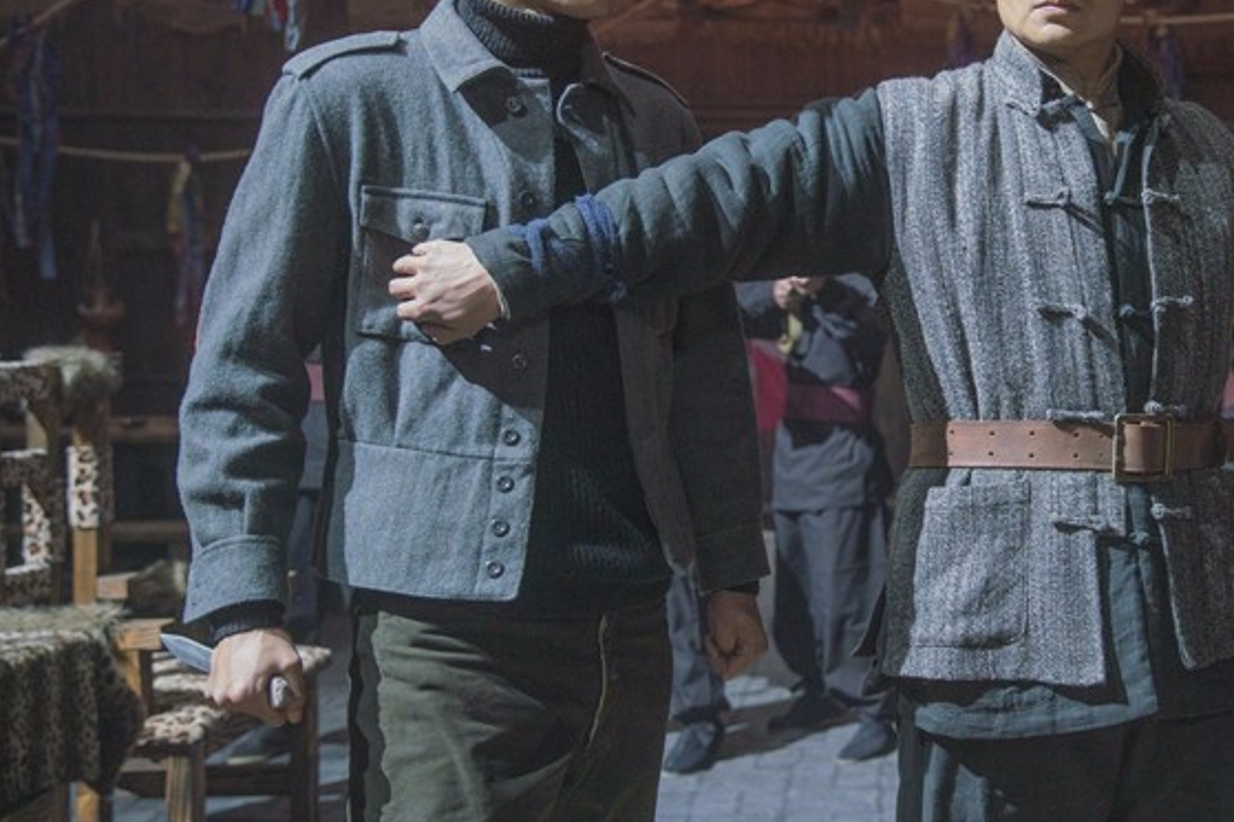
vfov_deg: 26.4
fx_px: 1747
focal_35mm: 51
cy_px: 368
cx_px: 1033
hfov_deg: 37.2
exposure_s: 1/100
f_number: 2.8
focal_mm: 30
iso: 1600
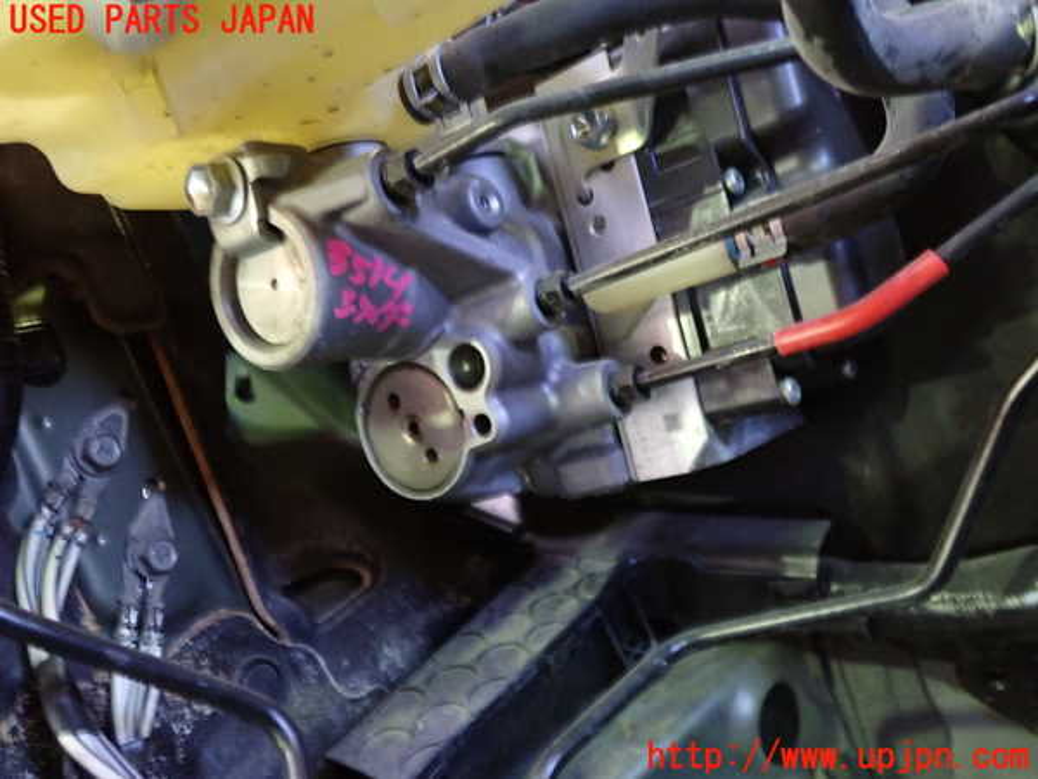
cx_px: 519
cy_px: 390
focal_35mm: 30
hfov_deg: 60.0
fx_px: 900
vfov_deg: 46.8
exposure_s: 1/10
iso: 800
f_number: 2.3
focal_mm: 5.4
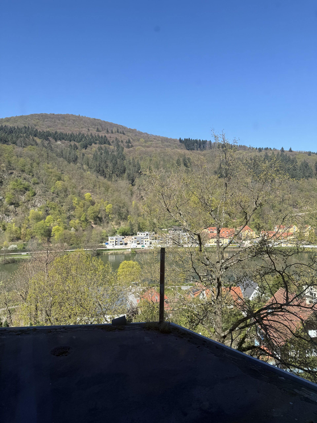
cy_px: 212
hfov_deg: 56.8
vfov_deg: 71.6
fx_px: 293
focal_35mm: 24
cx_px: 158
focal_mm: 6.76
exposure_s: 1/2370
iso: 80
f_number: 1.78
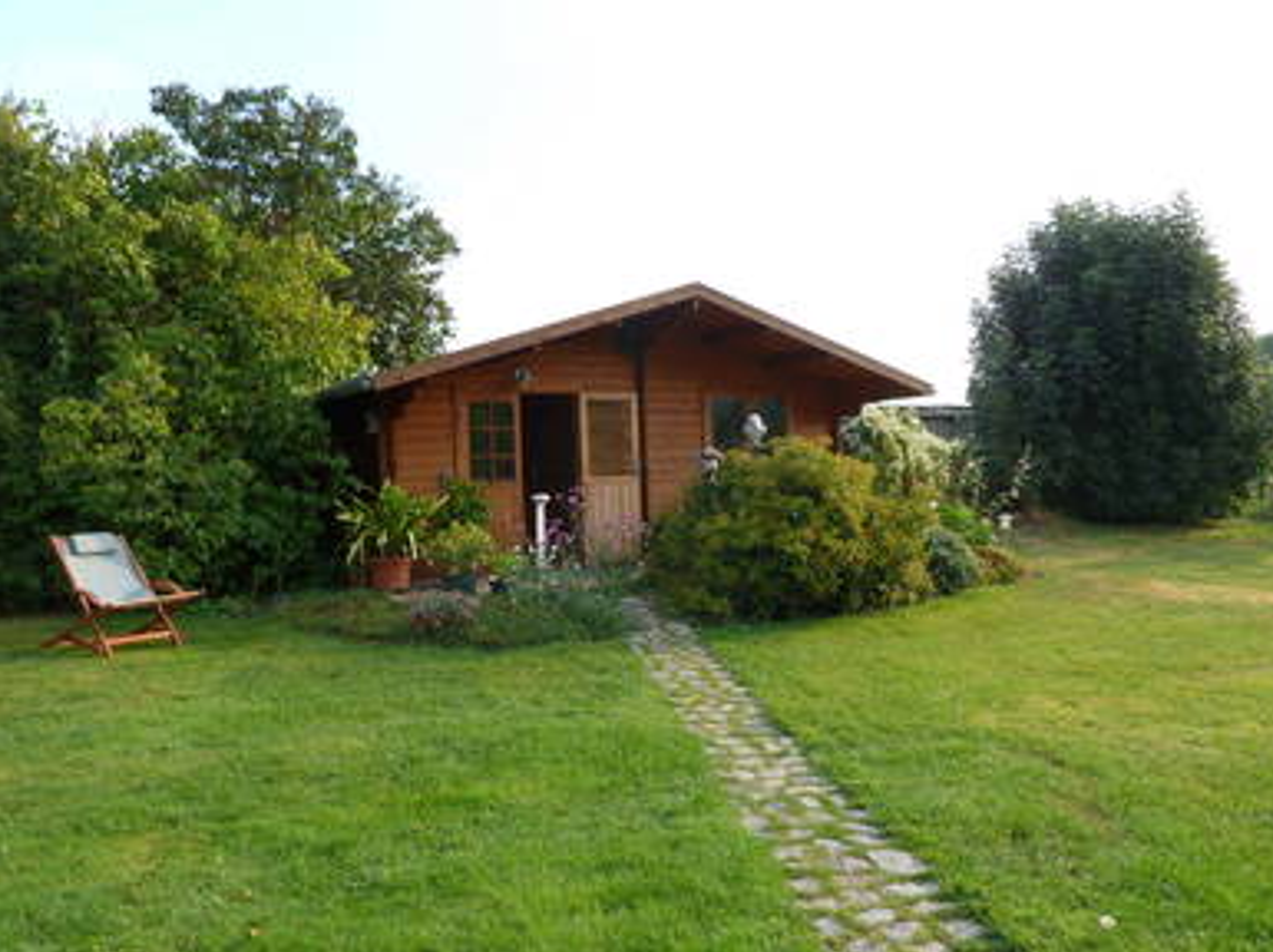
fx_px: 955
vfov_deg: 53.0
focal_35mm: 26
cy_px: 479
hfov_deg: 67.3
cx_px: 648
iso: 80
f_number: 3.3
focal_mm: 4.1
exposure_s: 1/200
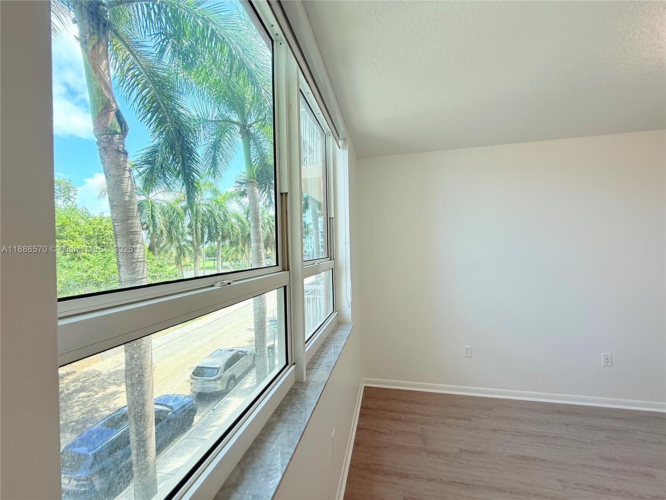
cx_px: 333
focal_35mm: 14
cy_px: 250
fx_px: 269
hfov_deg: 102.1
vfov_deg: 85.7
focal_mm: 2.22
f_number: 2.2
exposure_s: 1/184
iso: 50
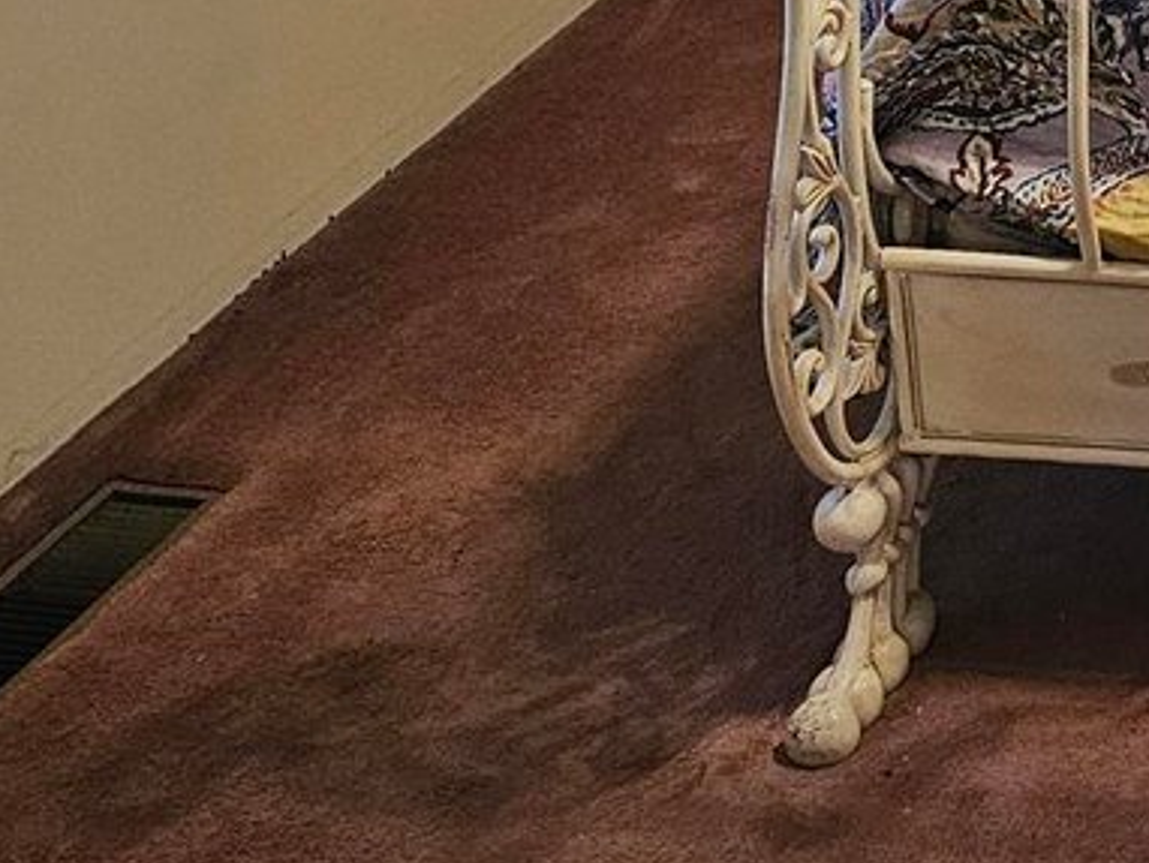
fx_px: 3022
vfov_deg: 14.9
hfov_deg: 18.0
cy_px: -486
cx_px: 1957
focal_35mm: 91
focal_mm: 6.3
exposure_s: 1/120
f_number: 1.7
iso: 640
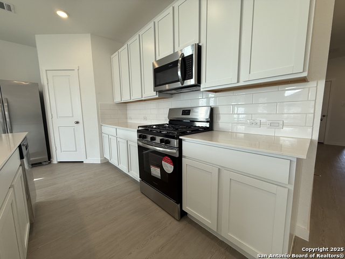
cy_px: 130
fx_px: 140
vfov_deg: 85.7
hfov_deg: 102.1
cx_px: 172
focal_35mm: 14
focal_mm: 2.22
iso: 64
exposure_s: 1/120
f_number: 2.2
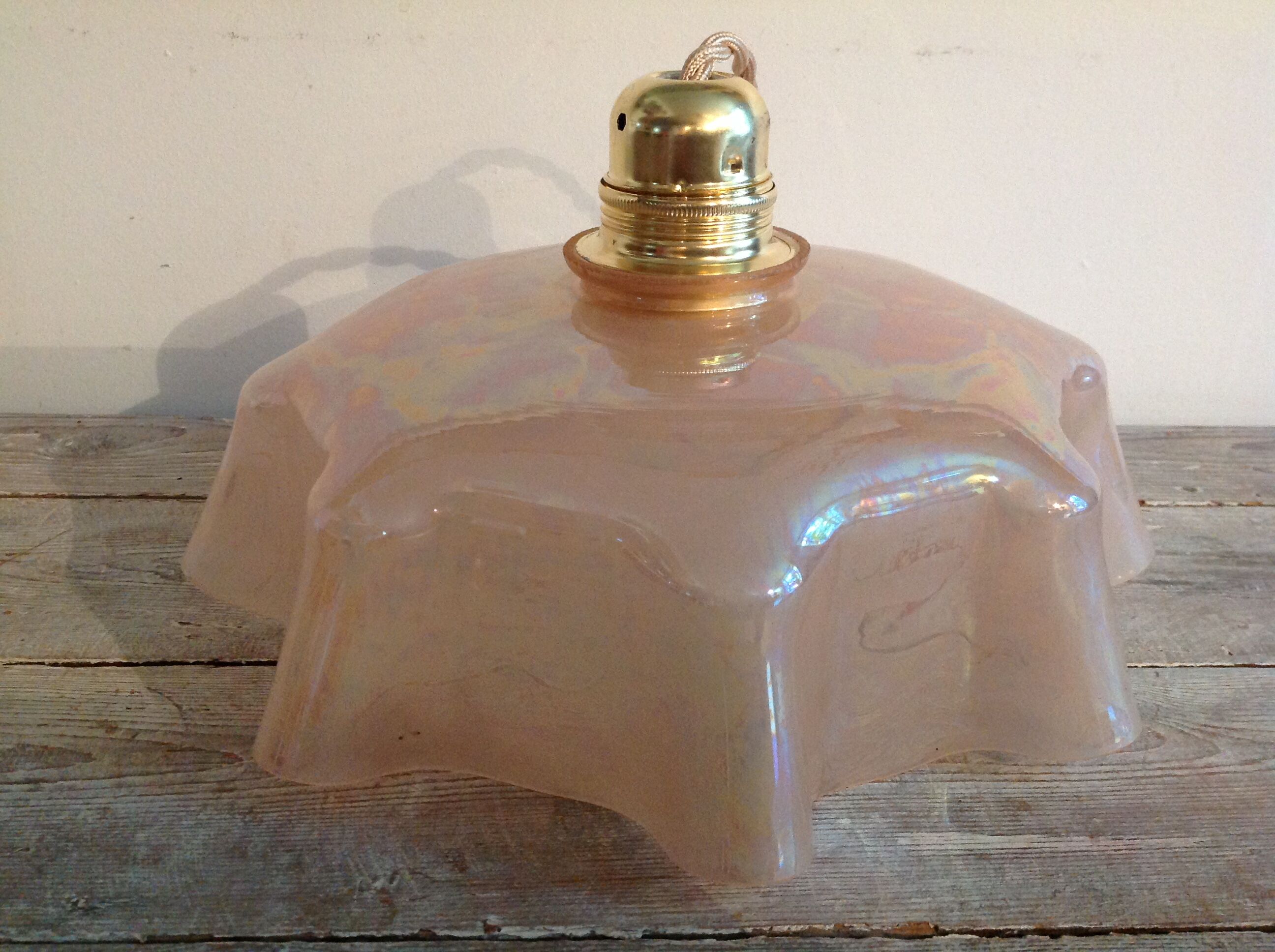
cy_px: 476
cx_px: 638
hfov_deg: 52.7
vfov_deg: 40.6
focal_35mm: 35
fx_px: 1287
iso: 250
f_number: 2.4
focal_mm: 4.28
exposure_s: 1/17
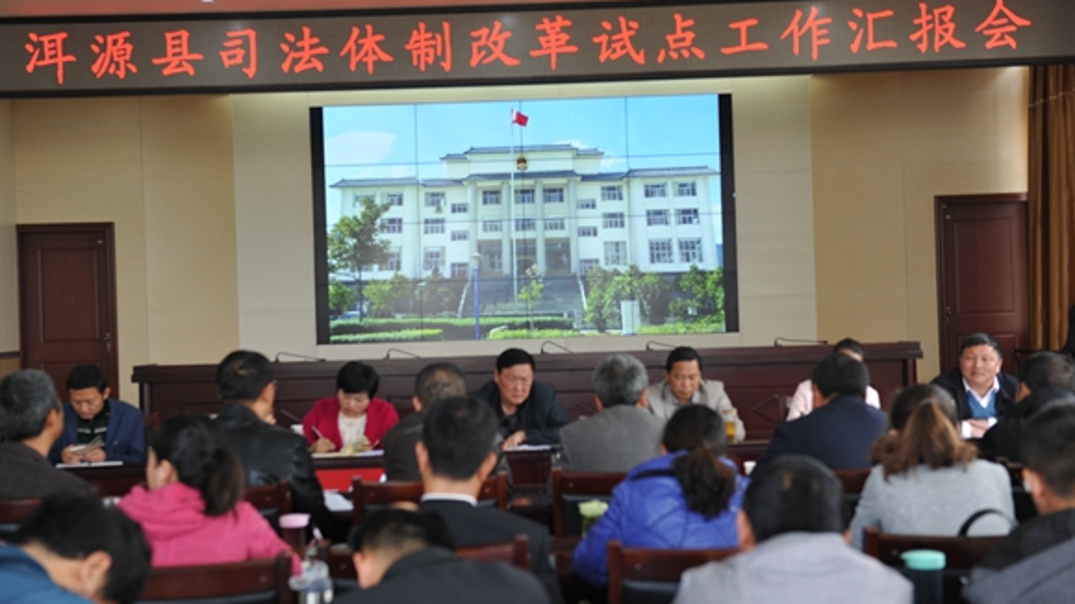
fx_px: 1482
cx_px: 521
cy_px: 294
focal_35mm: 52
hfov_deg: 39.9
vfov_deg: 23.0
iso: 200
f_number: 3.5
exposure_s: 1/50
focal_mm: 48
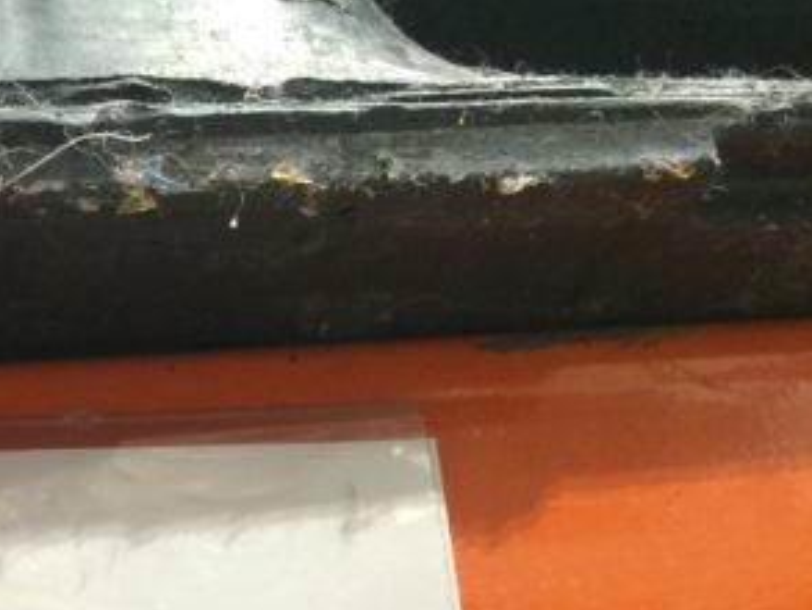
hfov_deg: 23.0
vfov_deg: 18.1
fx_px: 1783
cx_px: -224
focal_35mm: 76
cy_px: 796
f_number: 2.2
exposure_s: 1/33
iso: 160
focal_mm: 4.15
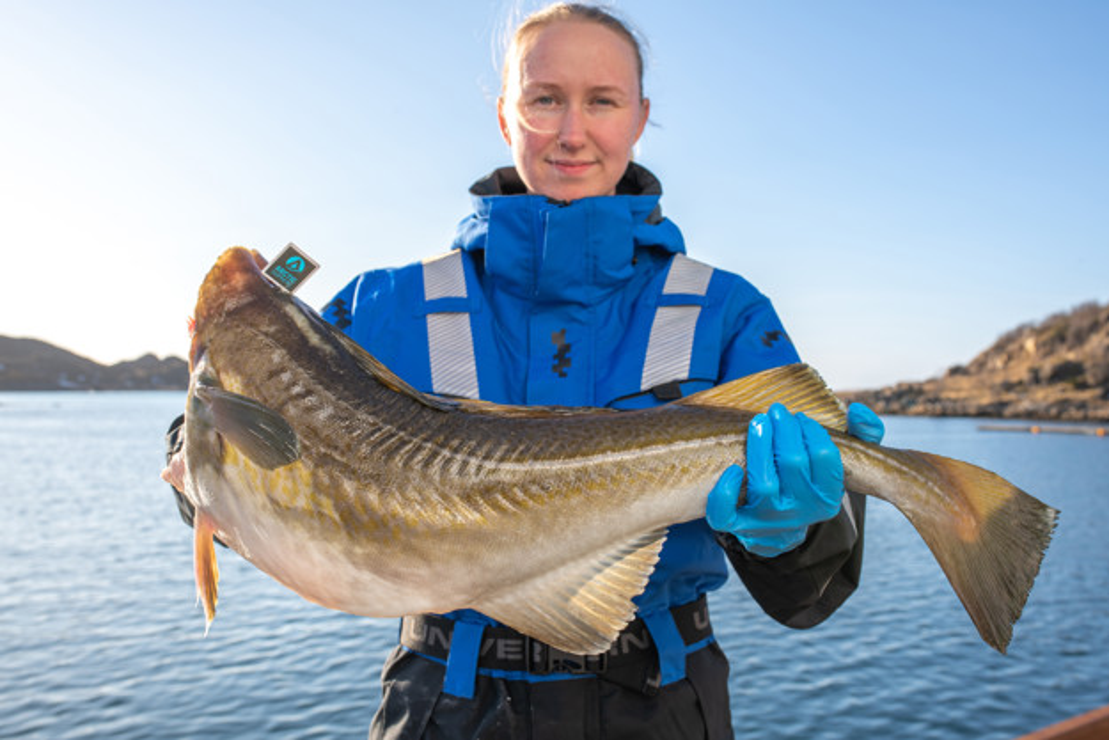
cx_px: 554
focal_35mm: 35
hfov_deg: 54.4
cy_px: 370
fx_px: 1078
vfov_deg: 37.9
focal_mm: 35
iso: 100
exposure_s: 1/250
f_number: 9
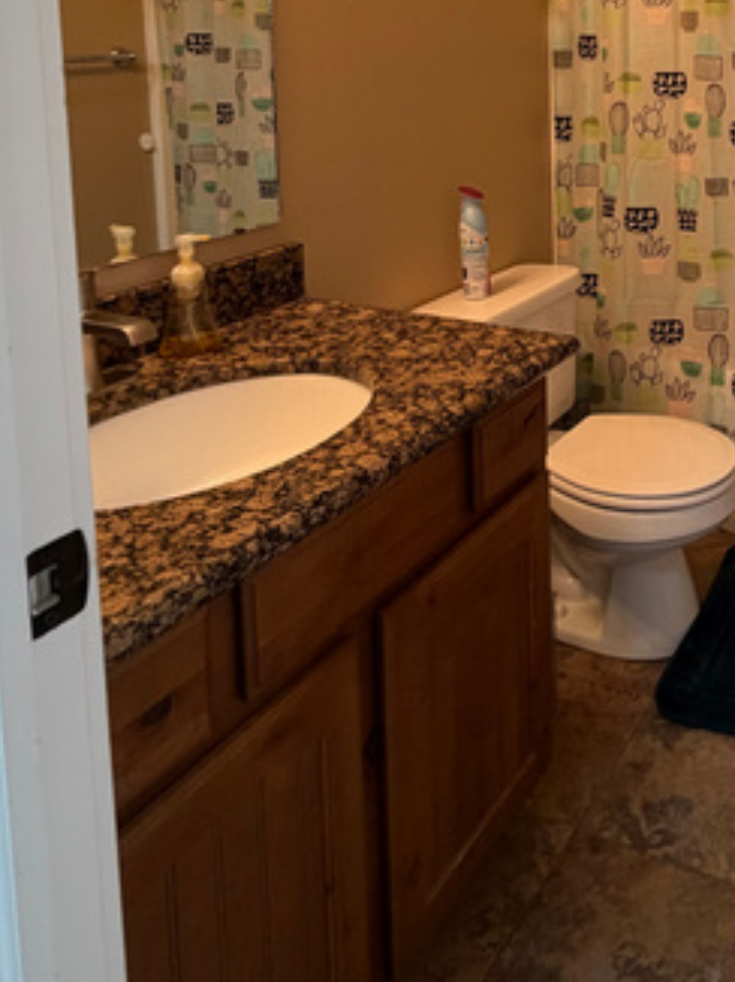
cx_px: 714
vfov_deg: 49.6
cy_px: 105
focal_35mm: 33
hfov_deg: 38.6
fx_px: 935
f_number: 2.2
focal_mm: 2.22
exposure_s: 1/60
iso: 200
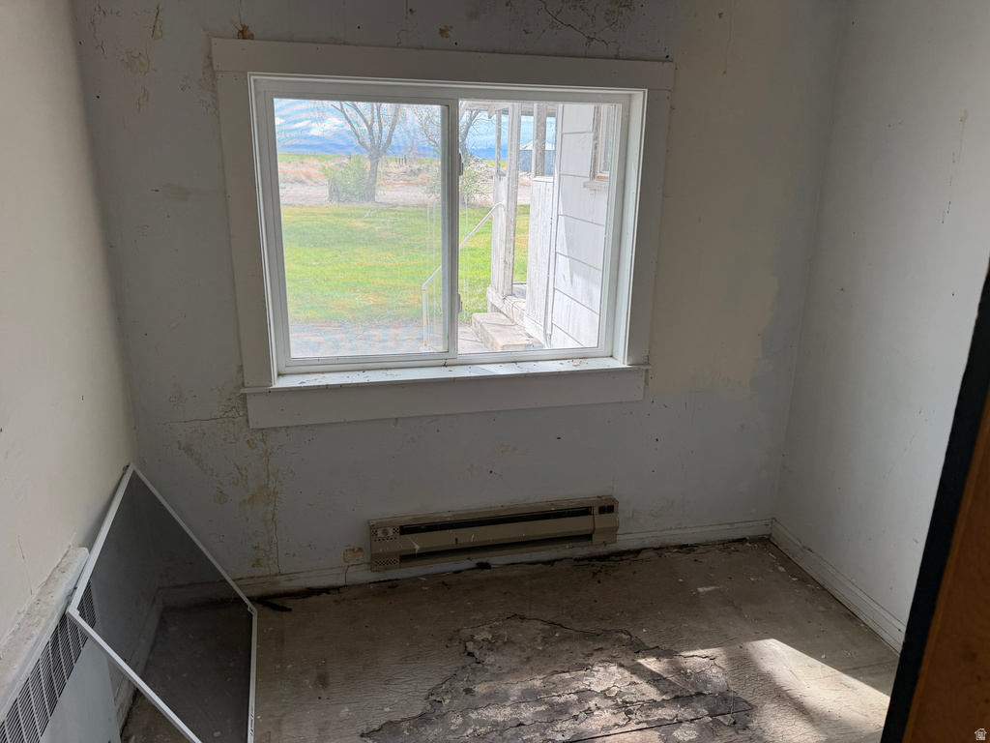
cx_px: 495
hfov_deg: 71.6
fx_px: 686
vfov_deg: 56.8
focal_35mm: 24
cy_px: 372
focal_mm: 6.76
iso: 100
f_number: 1.78
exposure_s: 1/501
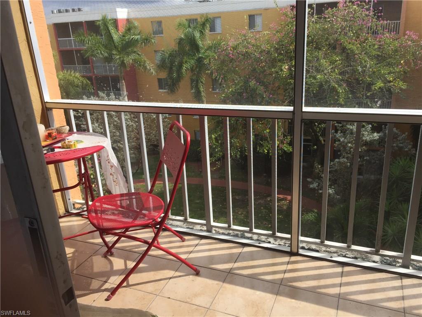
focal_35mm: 29
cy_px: 158
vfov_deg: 48.2
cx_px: 211
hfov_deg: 61.7
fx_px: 354
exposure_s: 1/1041
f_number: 2.2
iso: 32
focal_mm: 4.15
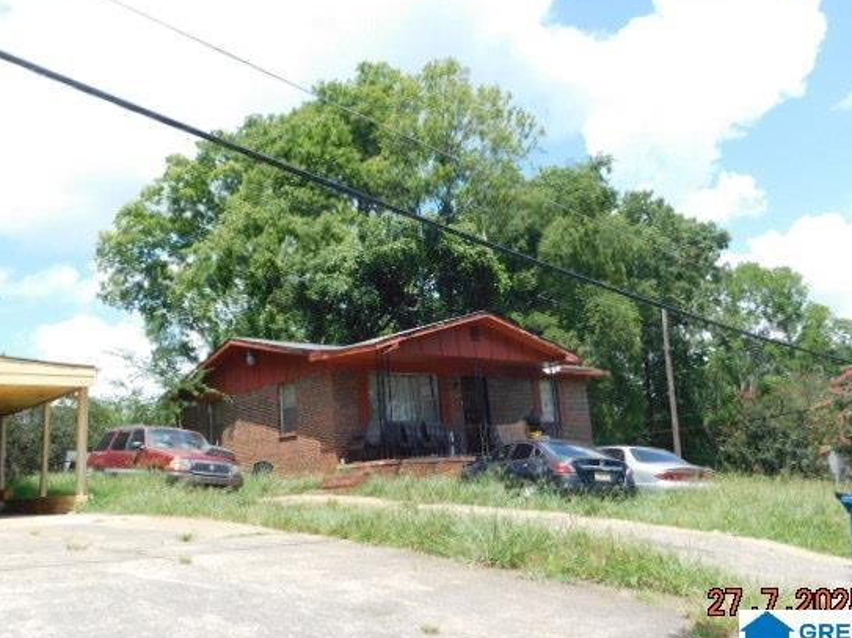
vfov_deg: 42.9
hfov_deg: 55.4
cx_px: 425
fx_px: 812
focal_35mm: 33
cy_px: 306
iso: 125
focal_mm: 4.9
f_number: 3.2
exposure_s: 1/1000
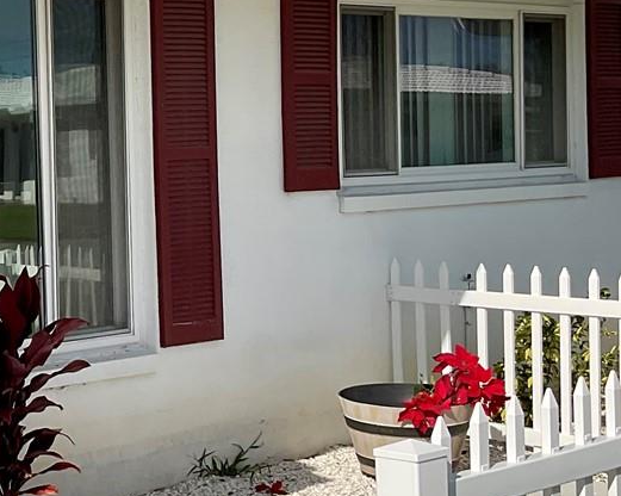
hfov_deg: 21.0
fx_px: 1598
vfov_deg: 17.6
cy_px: 216
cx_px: -46
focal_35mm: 87
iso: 20
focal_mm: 3
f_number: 1.8
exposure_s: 1/4065
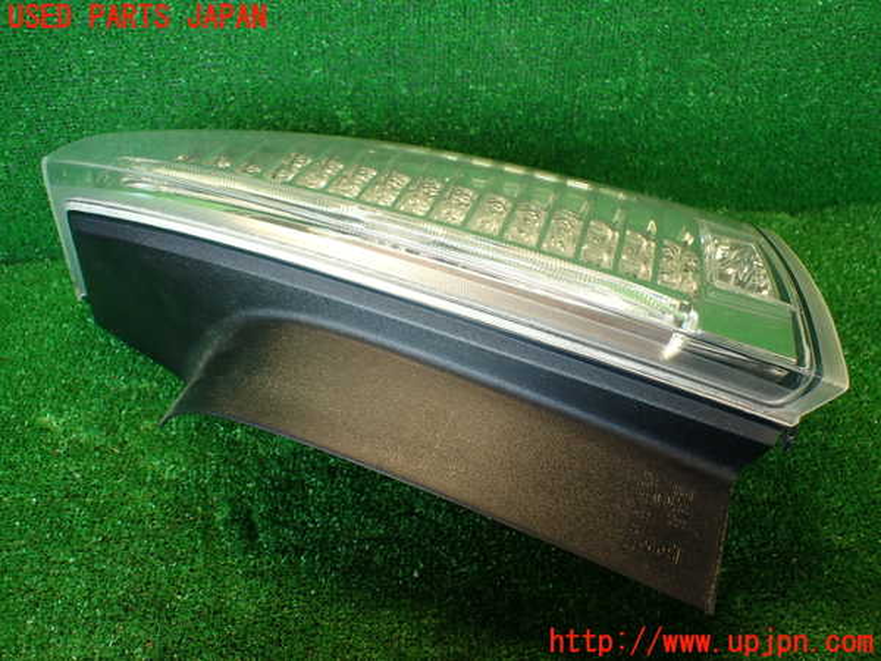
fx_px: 764
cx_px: 440
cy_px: 330
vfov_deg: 46.8
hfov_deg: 60.0
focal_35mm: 30
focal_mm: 5.4
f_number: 2.3
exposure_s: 1/40
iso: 200
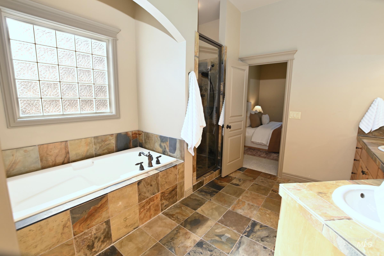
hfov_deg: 100.4
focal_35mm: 15
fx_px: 160
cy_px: 128
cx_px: 192
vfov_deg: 77.3
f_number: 7.1
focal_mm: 10
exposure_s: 1/125
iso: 400
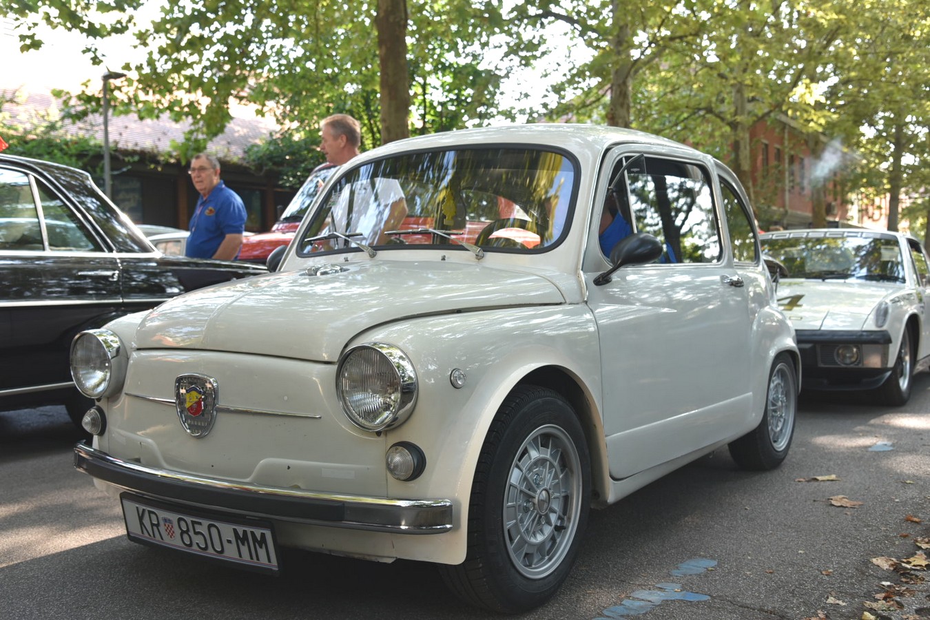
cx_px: 465
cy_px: 310
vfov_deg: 37.9
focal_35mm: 35
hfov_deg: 54.4
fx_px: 904
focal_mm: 35
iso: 400
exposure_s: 1/100
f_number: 5
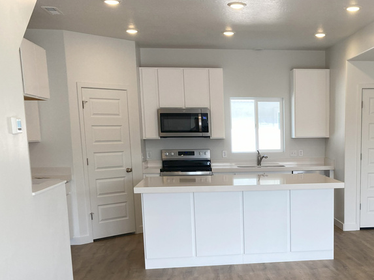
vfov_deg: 28.4
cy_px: 230
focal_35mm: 50
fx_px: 540
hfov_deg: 37.0
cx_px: 293
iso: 25
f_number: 1.8
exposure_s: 1/120
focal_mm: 3.99
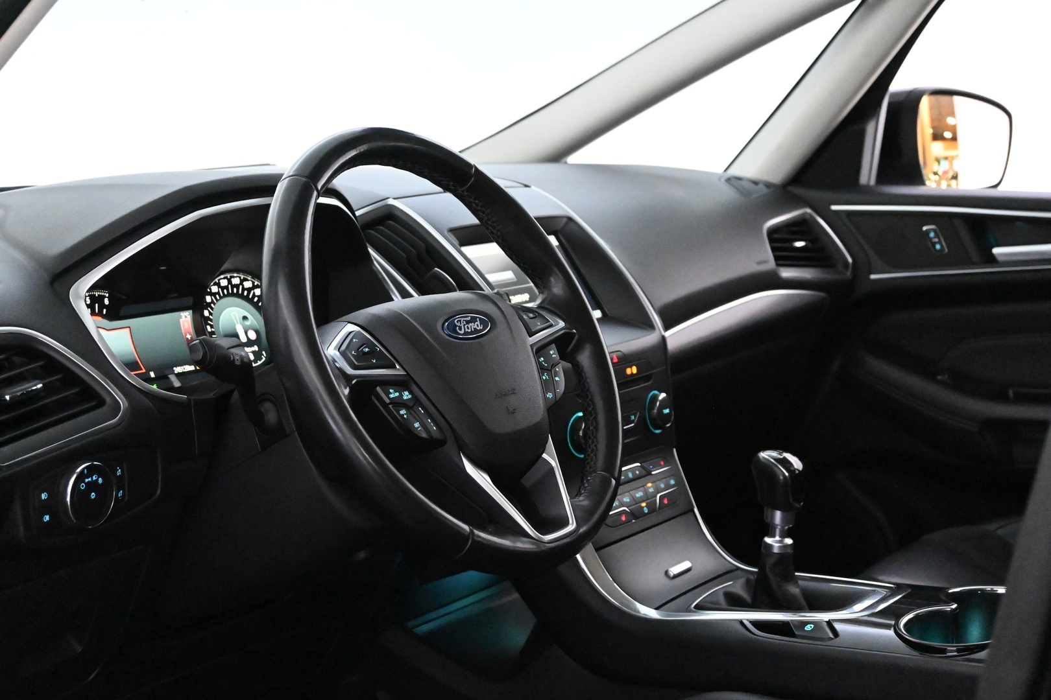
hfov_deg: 35.1
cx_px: 526
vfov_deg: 23.8
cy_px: 350
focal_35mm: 57
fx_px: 1664
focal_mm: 38
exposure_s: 1/60
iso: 14400
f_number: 5.6
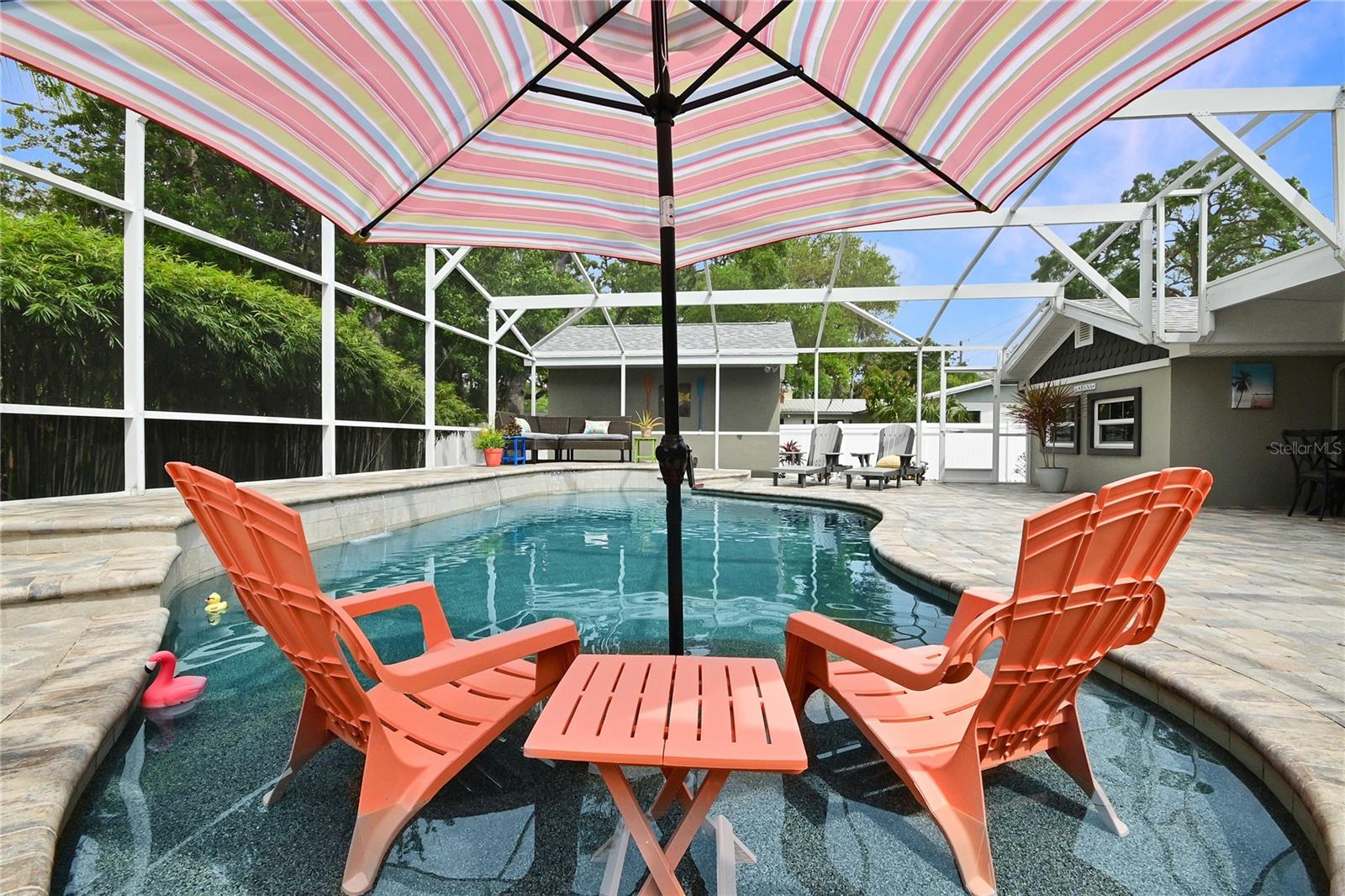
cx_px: 672
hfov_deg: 100.4
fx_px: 560
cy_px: 448
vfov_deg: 77.3
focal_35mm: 15
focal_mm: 10
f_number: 14
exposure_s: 1/800
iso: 800
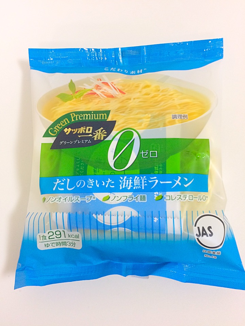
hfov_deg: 48.2
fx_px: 274
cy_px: 163
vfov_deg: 61.7
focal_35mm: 29
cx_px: 122
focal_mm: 4.15
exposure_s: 1/33
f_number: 2.2
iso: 160
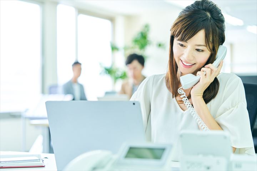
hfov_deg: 28.8
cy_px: 86
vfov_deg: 19.5
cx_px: 128
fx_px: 500
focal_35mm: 70
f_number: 3.2
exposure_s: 1/200
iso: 500
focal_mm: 70
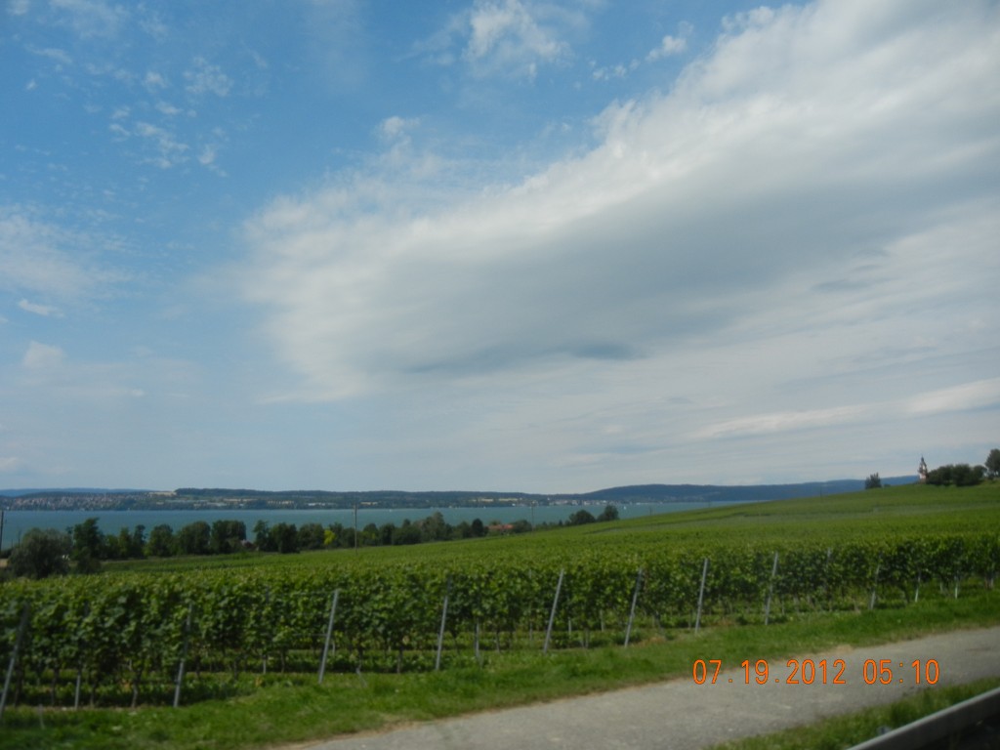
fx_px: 867
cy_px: 375
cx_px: 500
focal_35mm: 30
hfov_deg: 60.0
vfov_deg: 46.8
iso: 160
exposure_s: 1/747
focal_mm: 5.4
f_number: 7
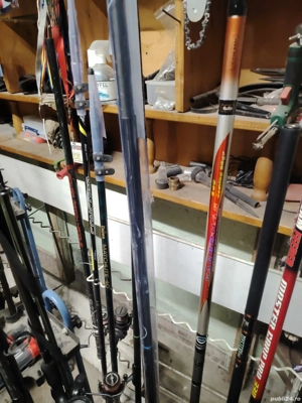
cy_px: 202
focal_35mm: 24
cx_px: 151
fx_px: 279
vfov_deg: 71.6
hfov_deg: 56.8
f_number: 1.75
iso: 3650
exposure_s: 1/100
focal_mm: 5.25
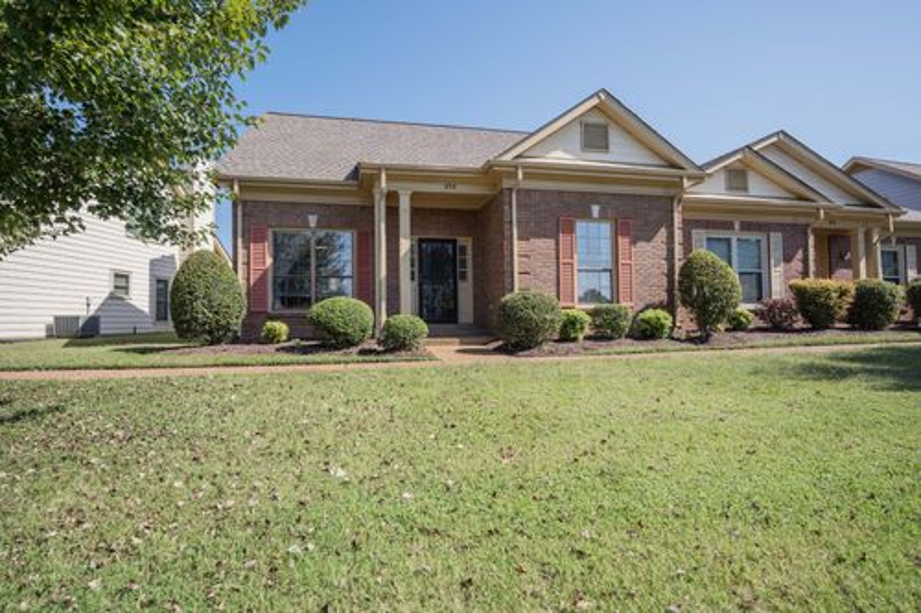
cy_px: 306
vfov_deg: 65.9
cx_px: 460
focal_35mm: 18
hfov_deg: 88.5
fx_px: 473
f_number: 4
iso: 125
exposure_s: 1/800
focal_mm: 18.5
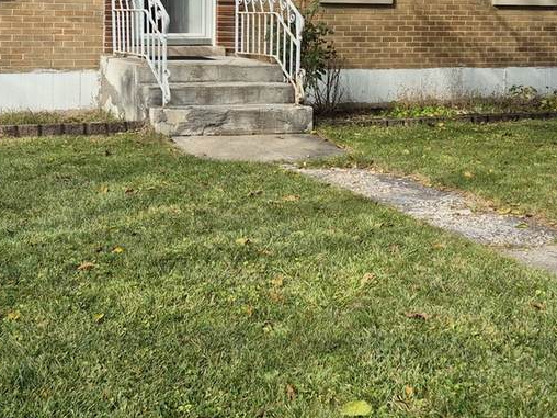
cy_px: 86
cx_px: 213
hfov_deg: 33.1
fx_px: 933
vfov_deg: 24.8
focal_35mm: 58
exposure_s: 1/1104
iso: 25
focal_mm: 5.4
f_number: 1.8
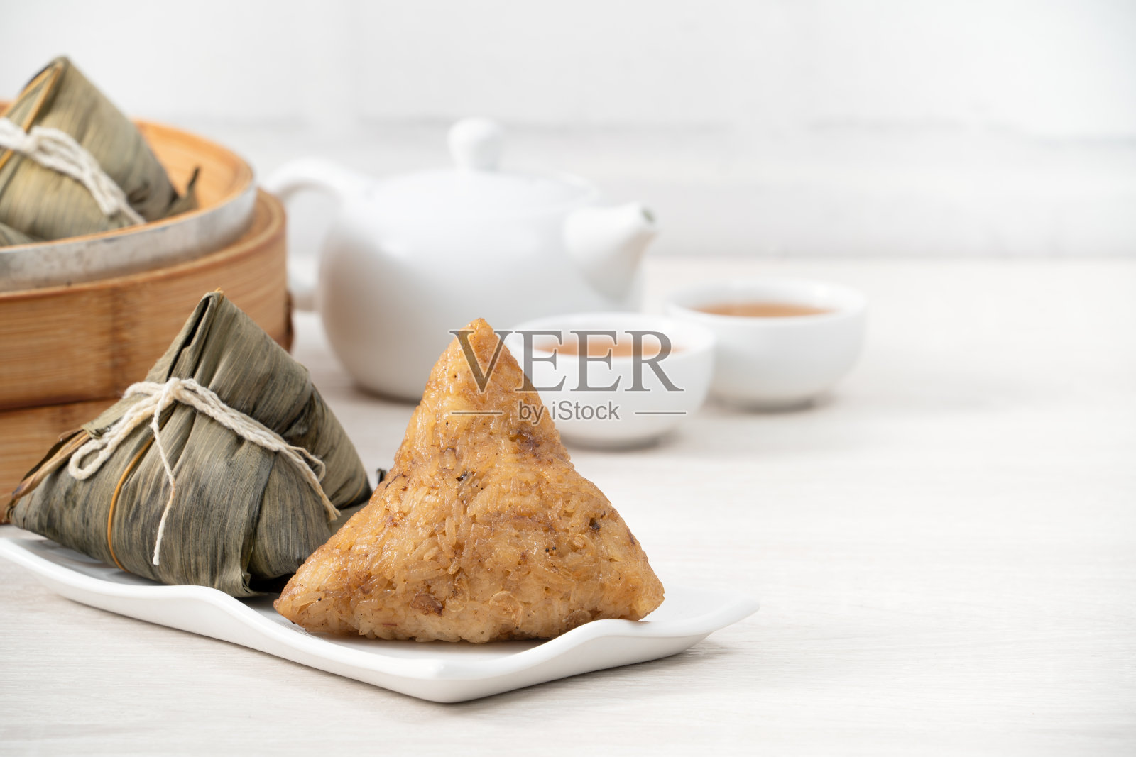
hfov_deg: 6.9
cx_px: 568
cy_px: 378
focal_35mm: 300
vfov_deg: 4.6
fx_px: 9467
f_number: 13
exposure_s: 1/125
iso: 100
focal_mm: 300
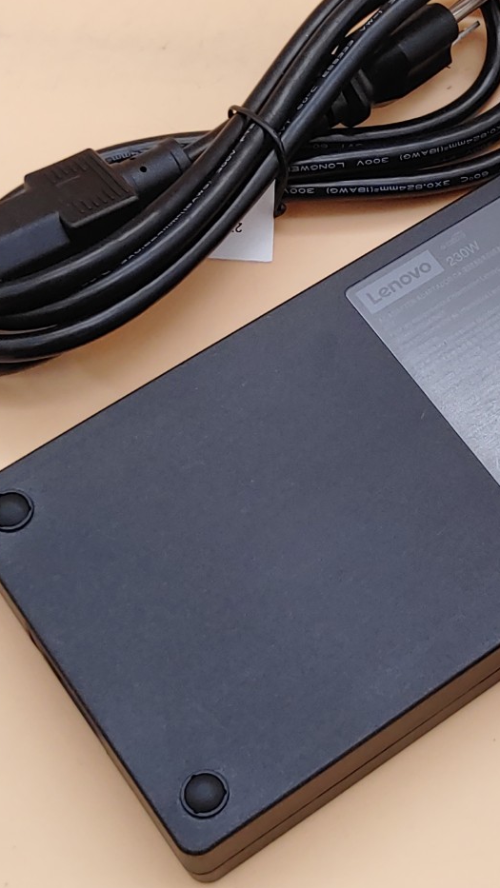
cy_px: 417
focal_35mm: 74
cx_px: 519
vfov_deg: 28.6
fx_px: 1744
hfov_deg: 16.0
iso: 50
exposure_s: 1/120
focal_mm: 4.36
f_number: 1.8
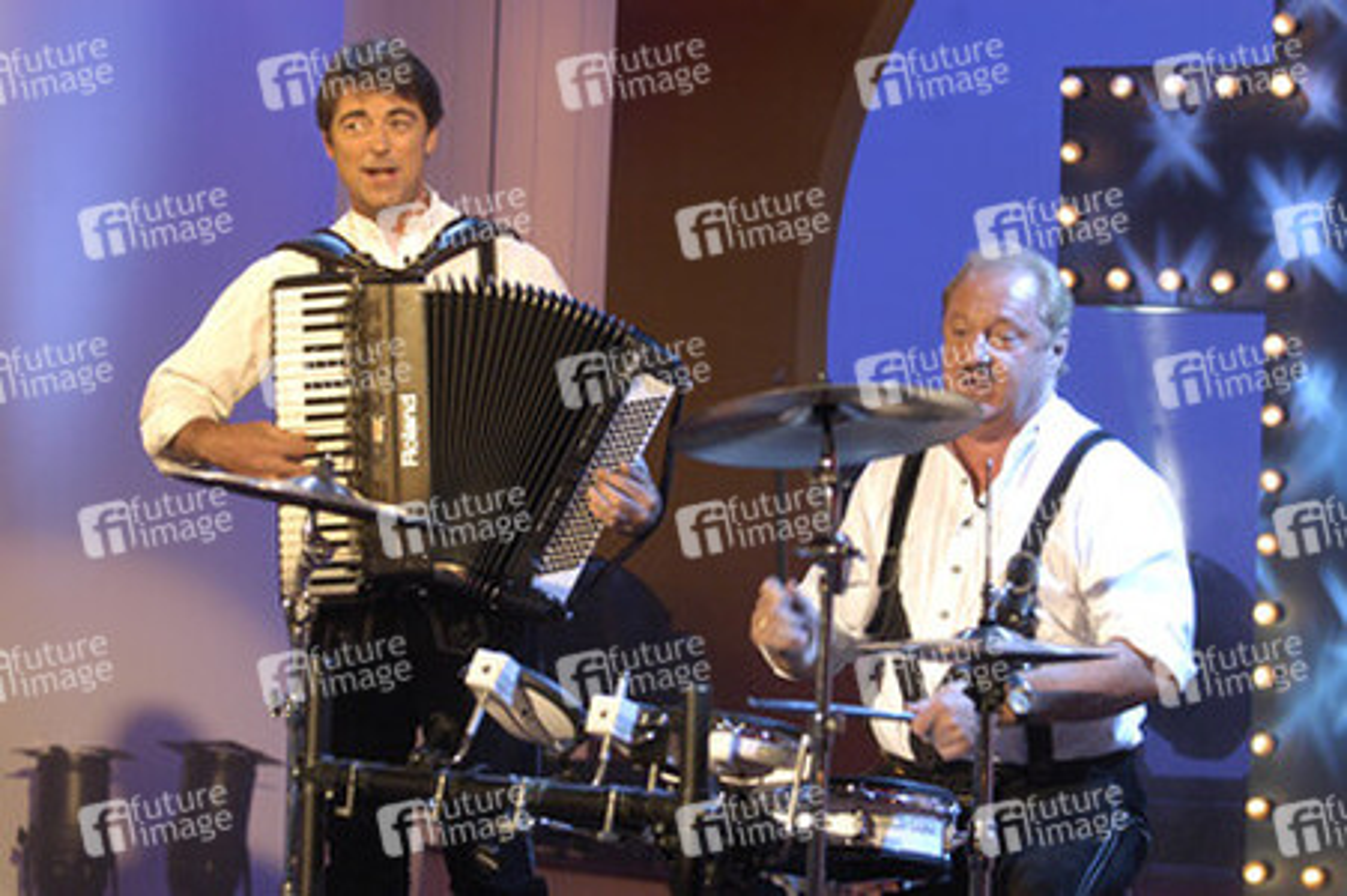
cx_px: 674
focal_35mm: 129
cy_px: 448
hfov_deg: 15.9
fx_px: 4823
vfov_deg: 10.6
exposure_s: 1/125
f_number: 2.8
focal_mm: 86
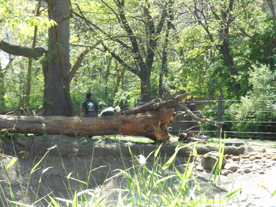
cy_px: 104
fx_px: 813
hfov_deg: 19.3
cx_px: 138
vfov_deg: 14.5
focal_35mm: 102
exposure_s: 1/50
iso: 80
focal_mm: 18.3
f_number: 5.4
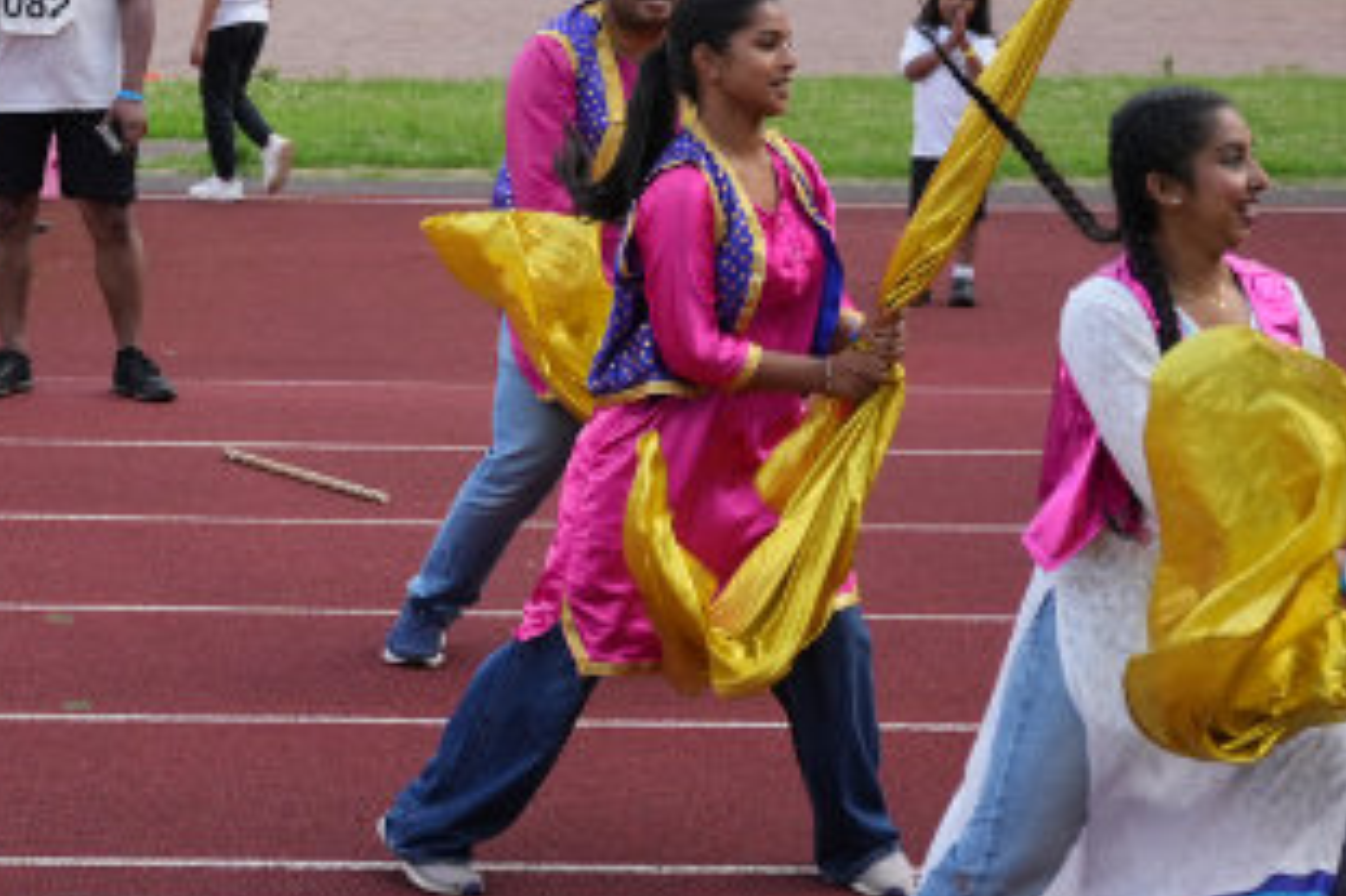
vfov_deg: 9.7
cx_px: -104
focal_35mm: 139
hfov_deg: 14.4
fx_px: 5206
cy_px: -158
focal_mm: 42.4
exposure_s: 1/640
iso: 250
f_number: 2.8
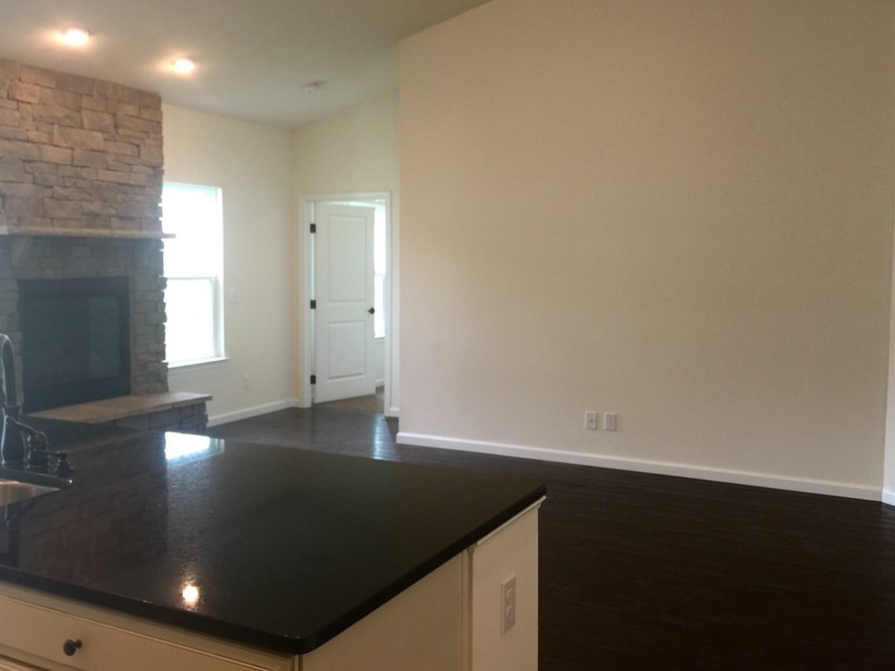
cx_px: 418
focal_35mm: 33
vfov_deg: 42.9
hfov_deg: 55.3
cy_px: 325
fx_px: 853
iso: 32
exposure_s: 1/15
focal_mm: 4.15
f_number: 2.2
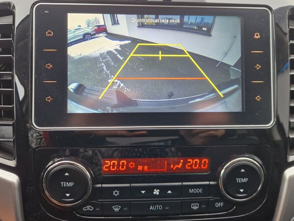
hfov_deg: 65.3
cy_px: 102
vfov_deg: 51.3
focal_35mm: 27
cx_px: 154
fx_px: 229
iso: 250
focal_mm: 5.4
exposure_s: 1/100
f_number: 1.8
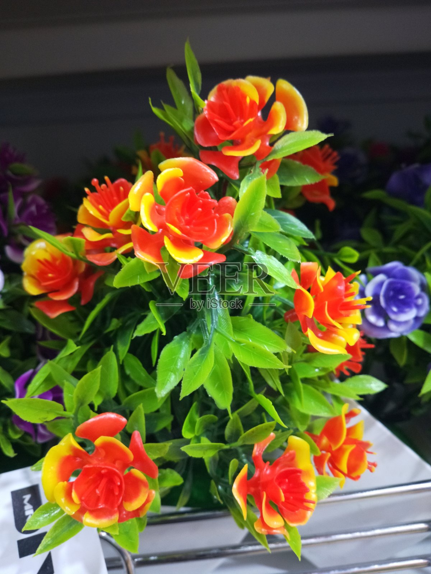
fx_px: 382
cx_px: 216
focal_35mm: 23
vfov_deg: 73.9
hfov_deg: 58.9
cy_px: 287
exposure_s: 1/20
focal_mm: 3.99
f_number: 1.7
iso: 1237
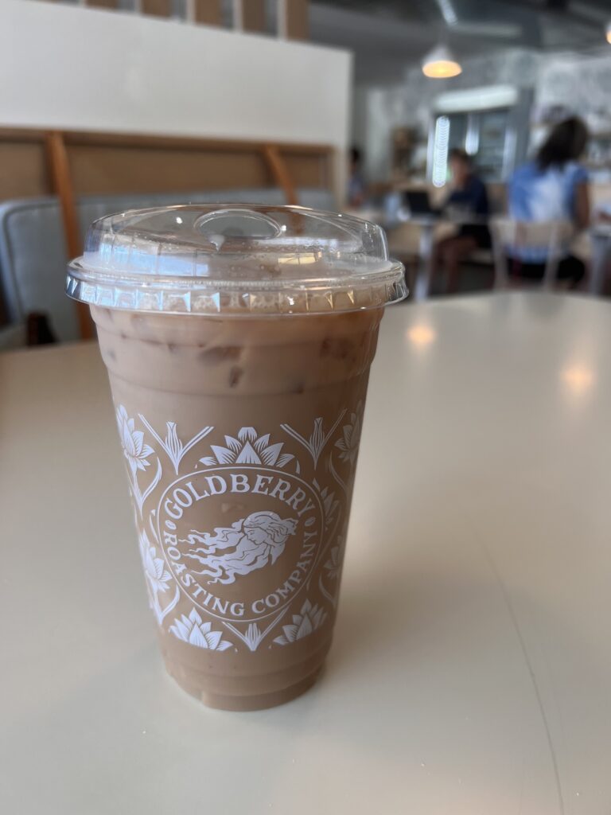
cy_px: 408
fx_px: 612
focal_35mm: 26
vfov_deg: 67.3
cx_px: 306
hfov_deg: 53.1
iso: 32
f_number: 1.5
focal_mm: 5.7
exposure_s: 1/124
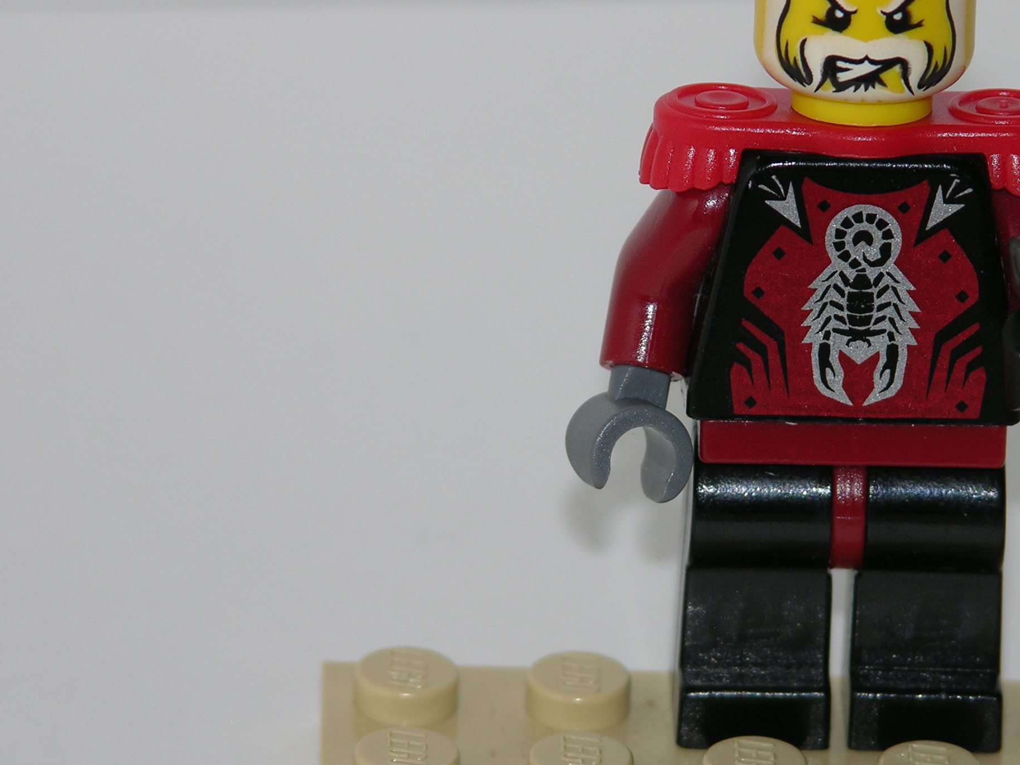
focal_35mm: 502
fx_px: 14789
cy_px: 444
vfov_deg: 3.0
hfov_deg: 3.9
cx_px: 706
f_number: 4.2
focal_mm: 71.2
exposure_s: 1/253
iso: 50
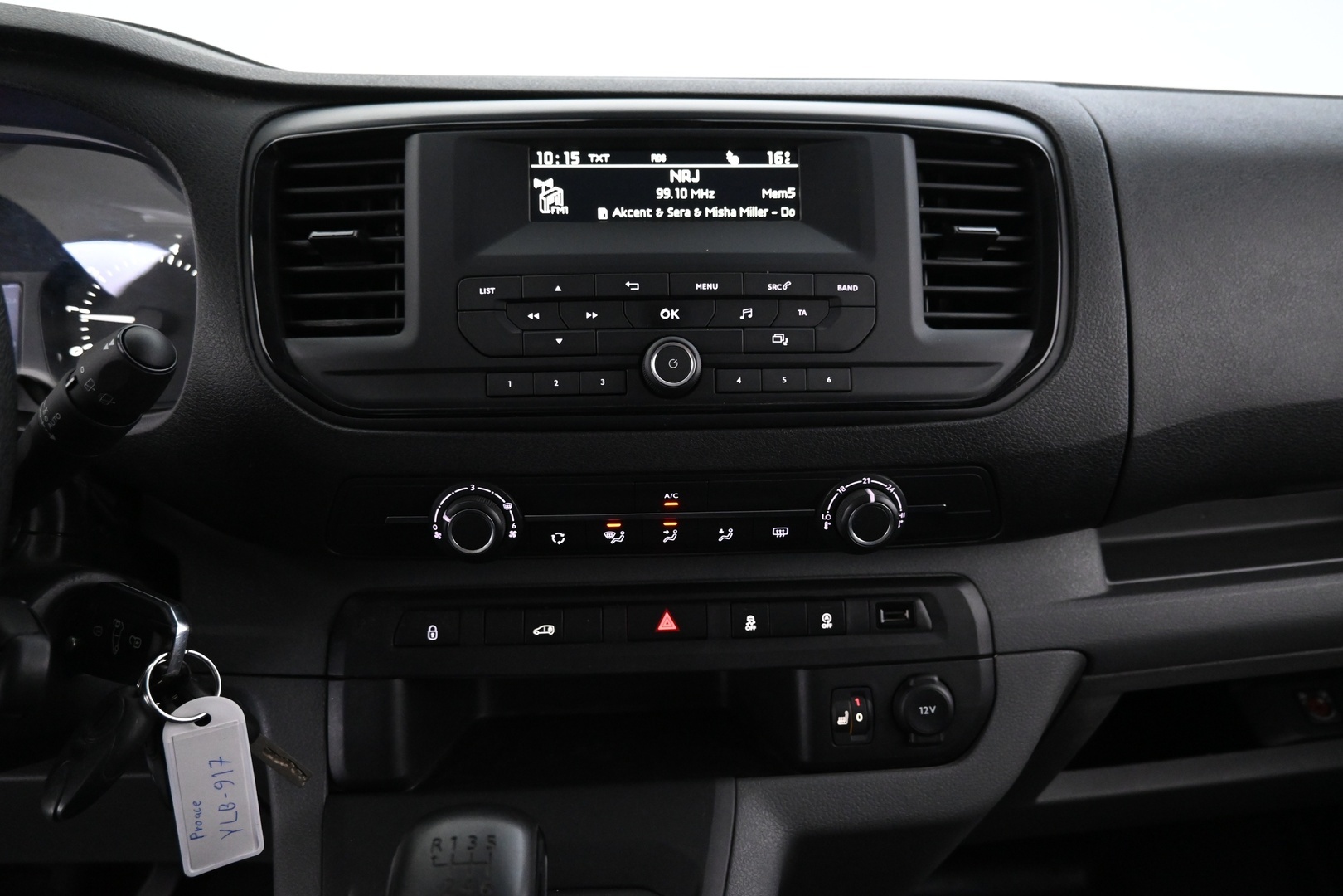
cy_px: 448
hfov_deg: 73.7
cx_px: 672
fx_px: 895
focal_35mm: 24
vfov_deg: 53.1
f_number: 3.5
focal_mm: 16
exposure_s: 1/25
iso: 2800
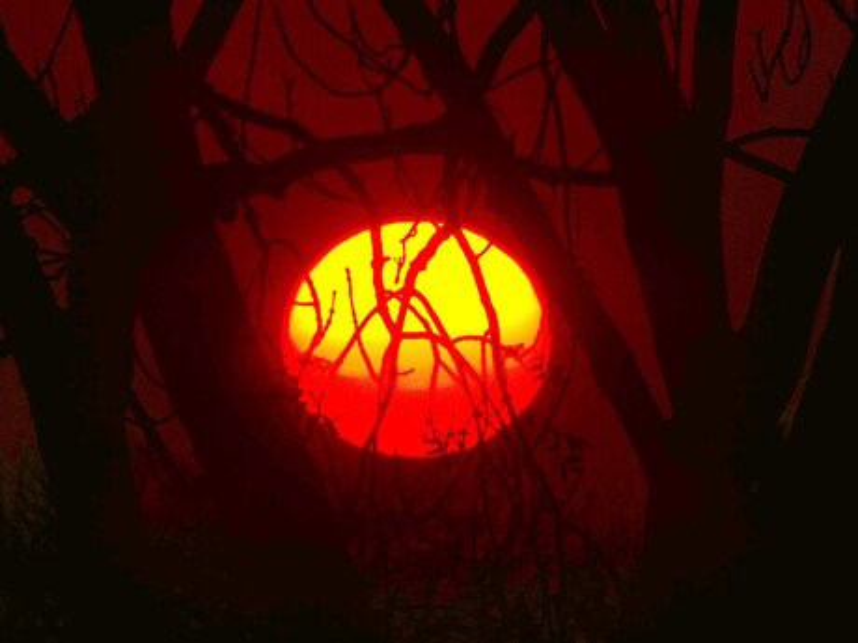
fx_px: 28554
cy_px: 322
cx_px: 429
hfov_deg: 1.7
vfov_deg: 1.3
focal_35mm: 1152
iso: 80
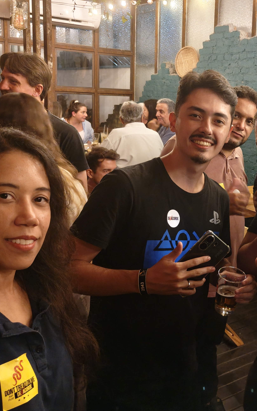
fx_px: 448
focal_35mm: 40
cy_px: 177
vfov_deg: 49.1
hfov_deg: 30.2
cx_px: 243
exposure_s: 1/20
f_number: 1.8
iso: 250
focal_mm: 5.59
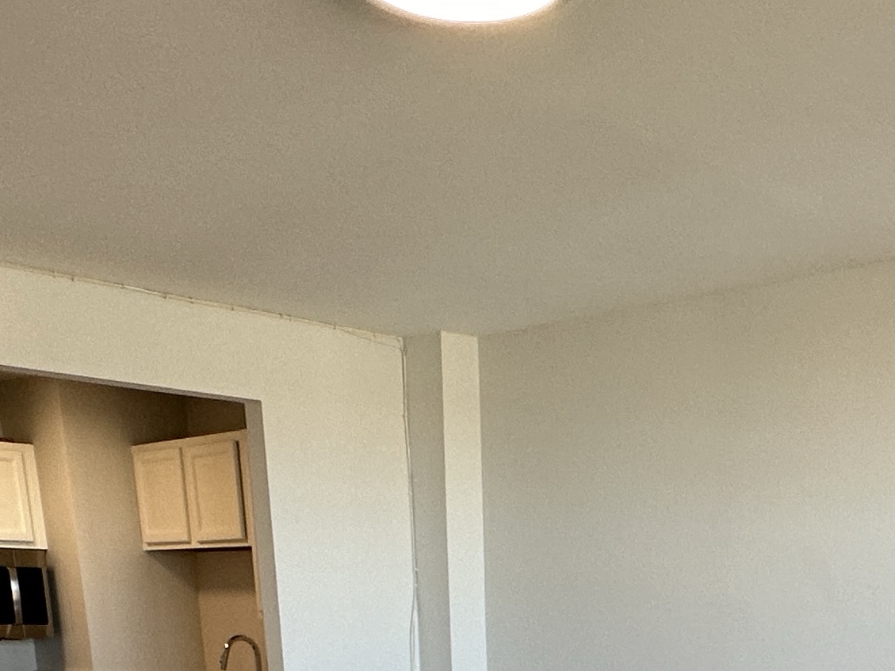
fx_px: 1293
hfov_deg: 37.7
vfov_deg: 22.3
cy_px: 1079
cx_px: 616
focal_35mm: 50
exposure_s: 1/120
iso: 100
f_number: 2.2
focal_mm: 2.22
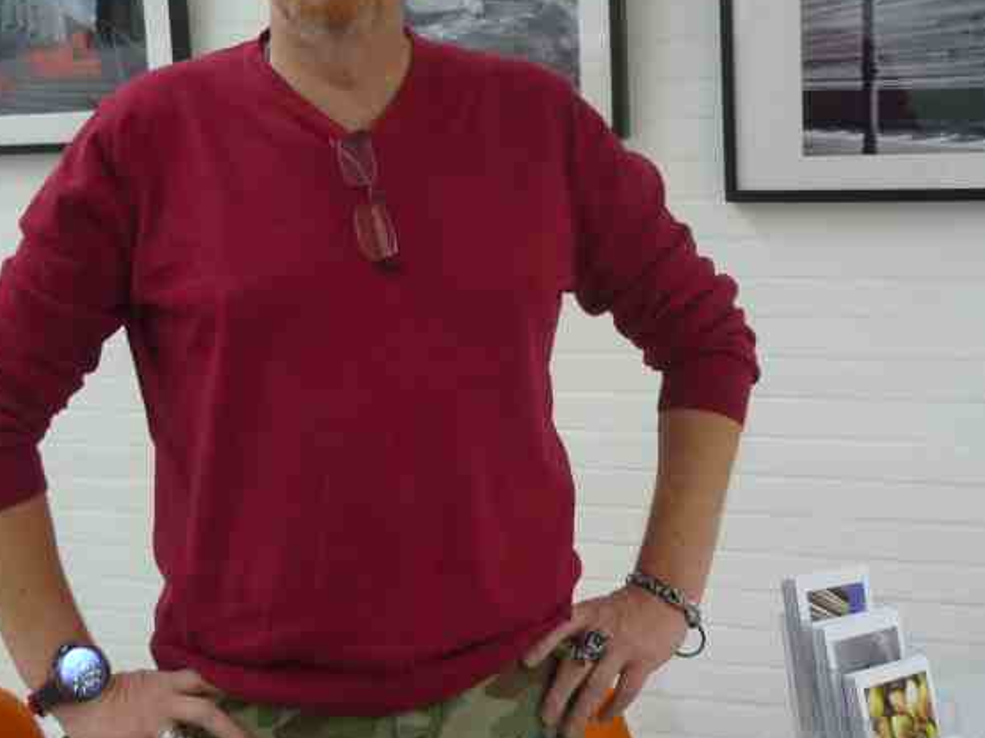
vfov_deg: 24.0
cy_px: 347
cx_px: 357
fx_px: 1735
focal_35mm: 61
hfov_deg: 31.5
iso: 100
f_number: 2.8
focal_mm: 5.5
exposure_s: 1/30
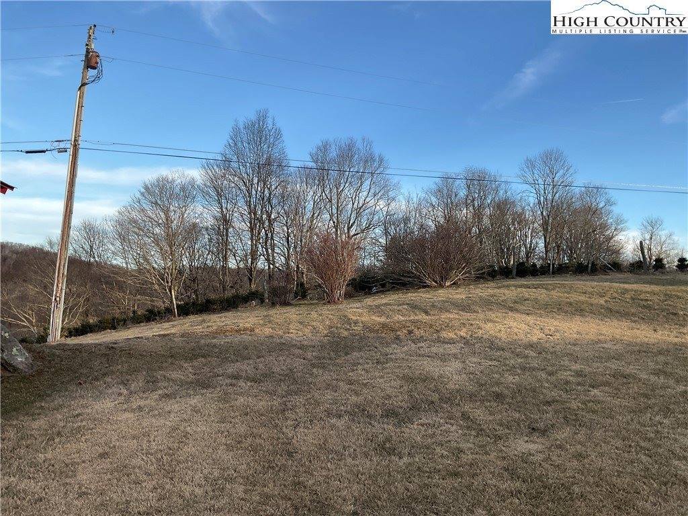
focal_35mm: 29
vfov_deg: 48.2
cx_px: 344
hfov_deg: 61.7
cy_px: 258
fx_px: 576
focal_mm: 3
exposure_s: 1/642
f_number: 1.8
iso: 16
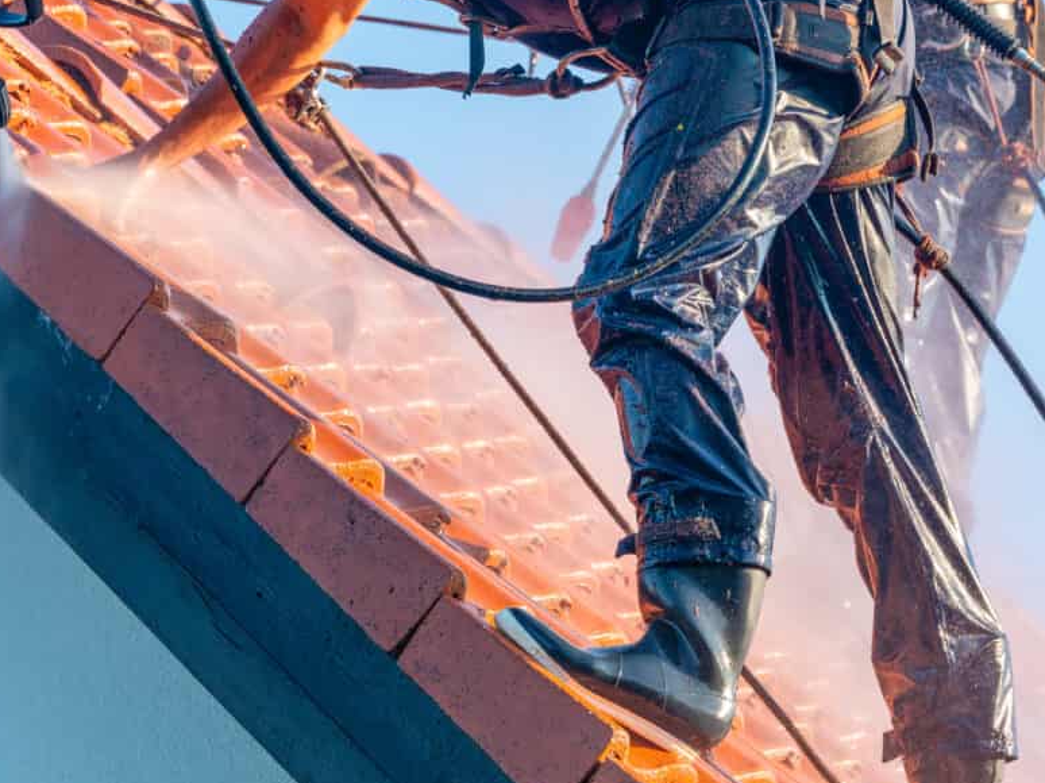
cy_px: 199
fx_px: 6338
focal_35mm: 210
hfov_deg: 9.4
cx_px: 375
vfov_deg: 7.1
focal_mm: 110
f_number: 8
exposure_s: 1/200
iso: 200
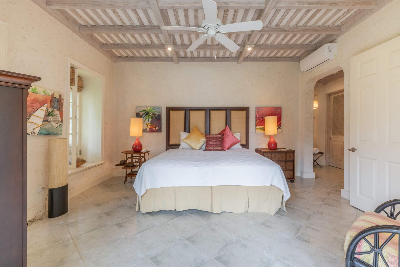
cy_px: 134
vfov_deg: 73.8
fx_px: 178
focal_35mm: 16
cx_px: 200
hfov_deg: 96.7
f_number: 13
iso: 50
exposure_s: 1/5
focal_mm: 16
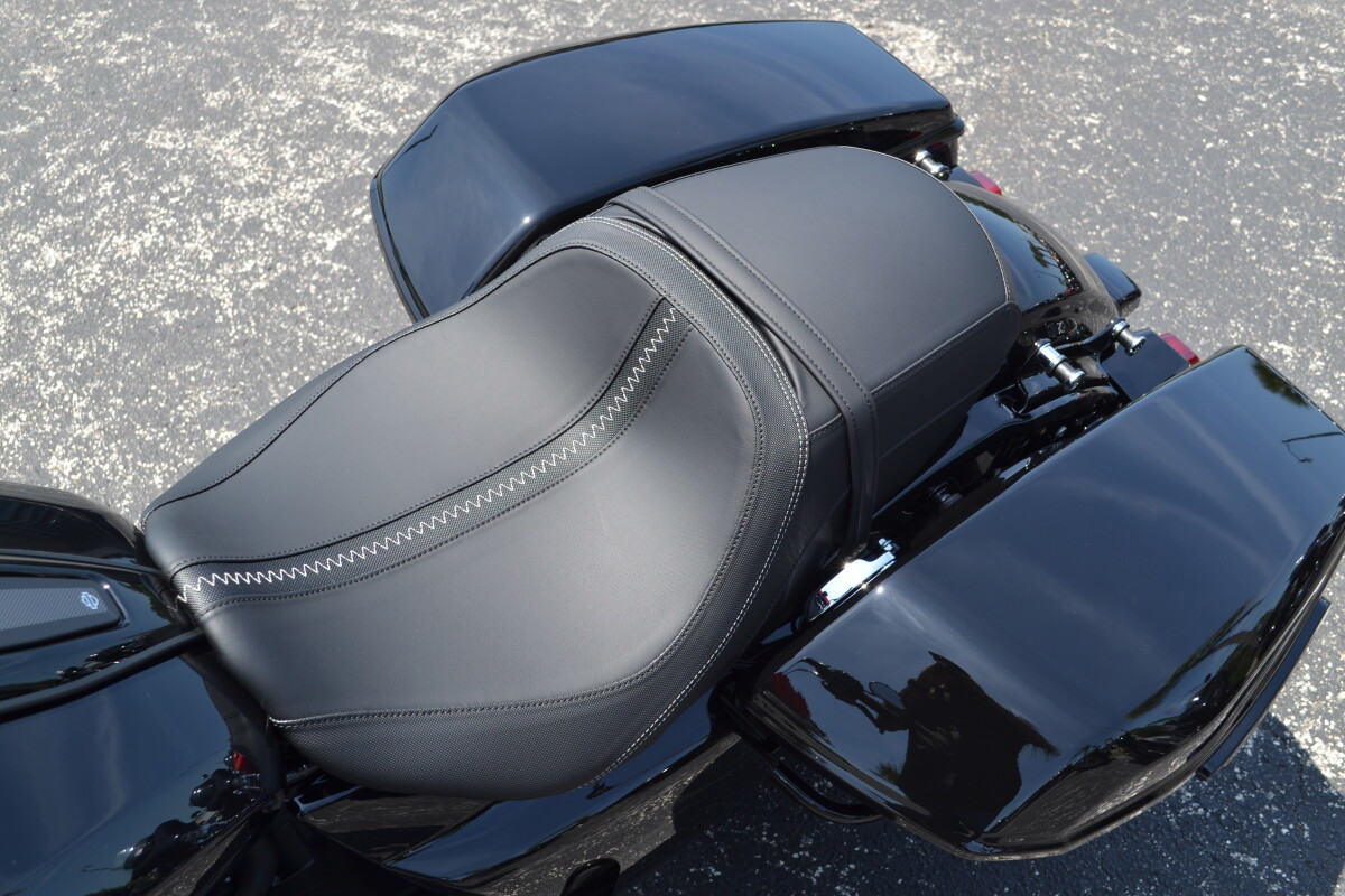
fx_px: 1457
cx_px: 672
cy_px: 448
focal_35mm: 39
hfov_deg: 49.6
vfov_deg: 34.2
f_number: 6.3
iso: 100
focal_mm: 26
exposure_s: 1/160
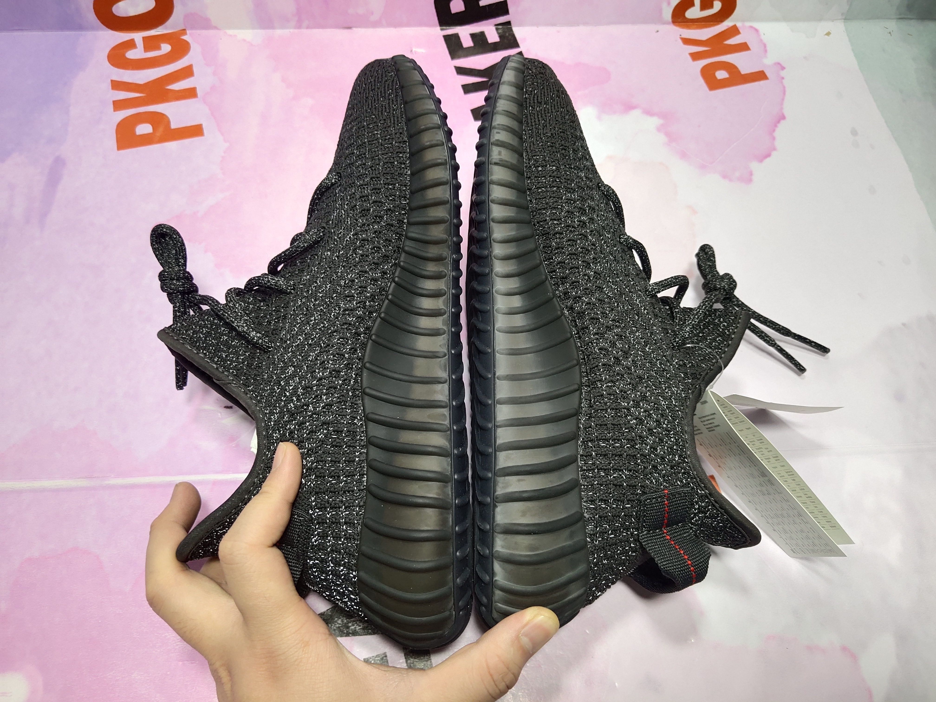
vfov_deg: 46.8
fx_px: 811
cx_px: 468
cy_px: 351
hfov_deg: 60.0
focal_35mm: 30
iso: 50
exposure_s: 1/1189
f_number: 1.79
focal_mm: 4.35
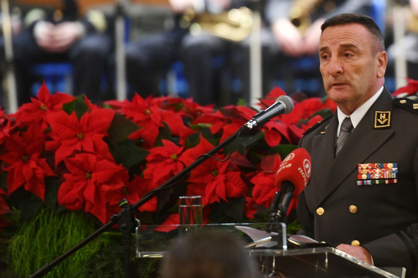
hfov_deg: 6.3
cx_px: 343
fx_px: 3819
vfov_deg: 4.2
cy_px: 128
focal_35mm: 329
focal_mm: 200
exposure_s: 1/100
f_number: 2.8
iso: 2000
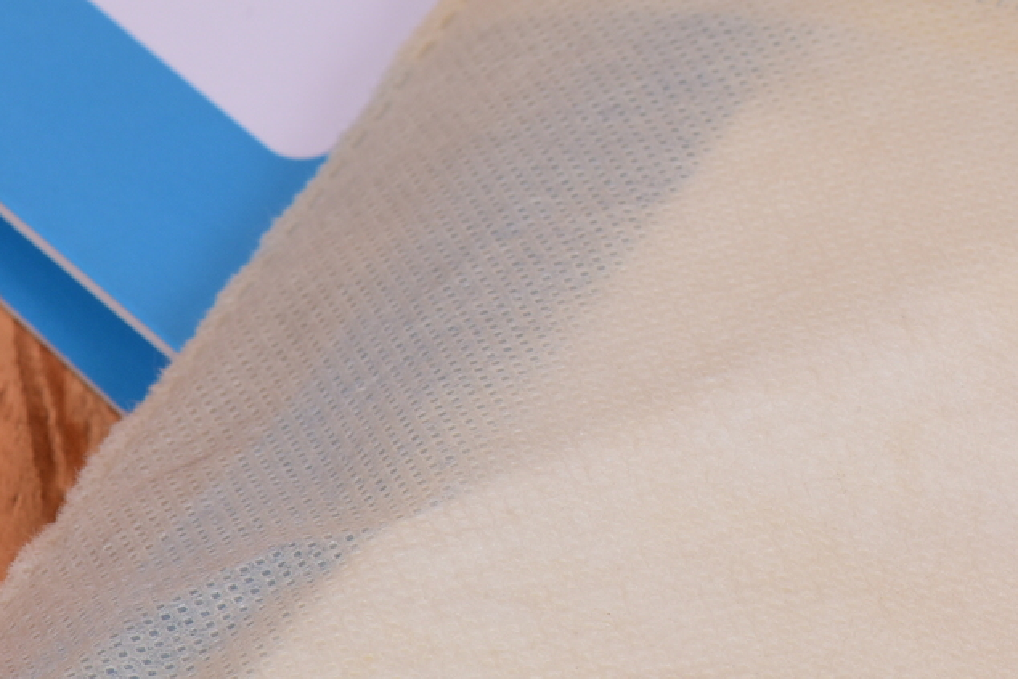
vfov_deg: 4.1
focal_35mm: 331
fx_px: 9361
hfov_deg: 6.2
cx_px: 1529
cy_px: 7
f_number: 14
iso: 200
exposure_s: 1/125
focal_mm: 105
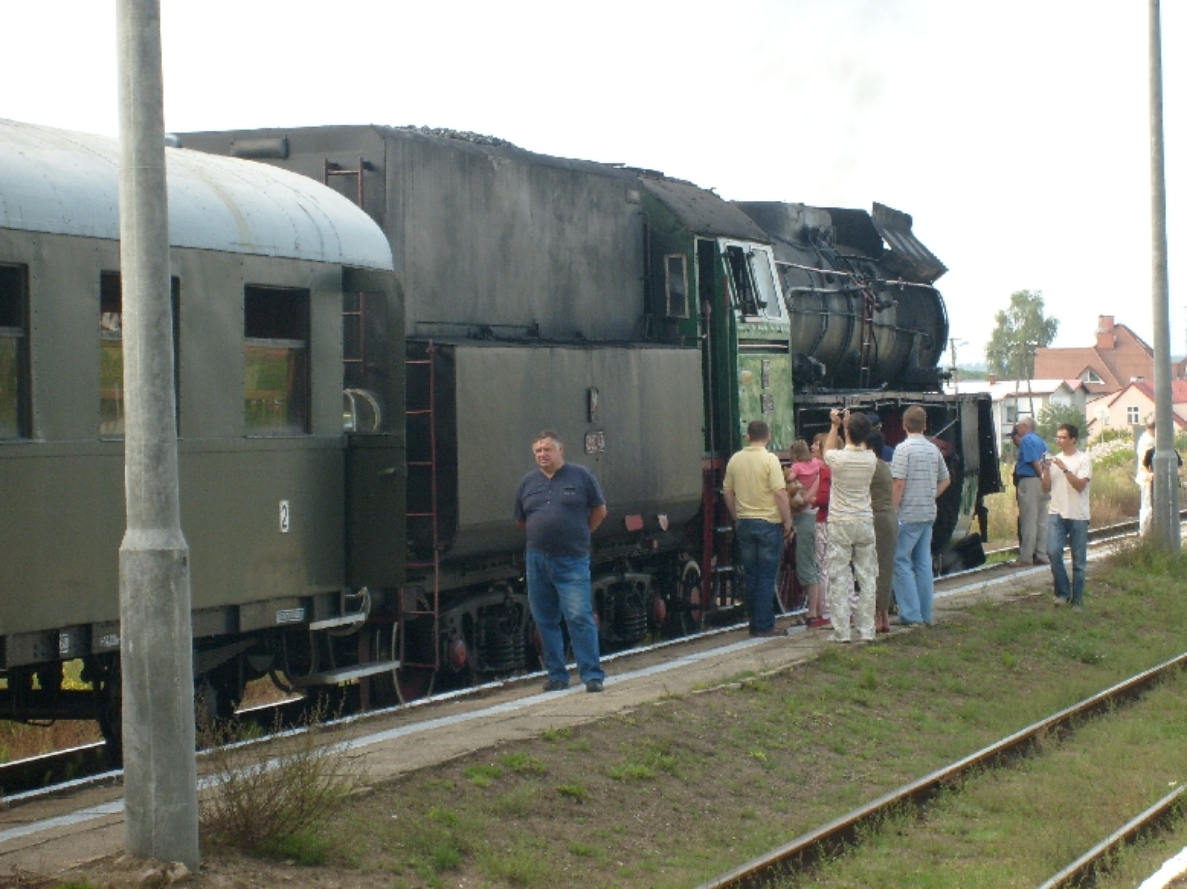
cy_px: 442
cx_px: 584
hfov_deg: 18.1
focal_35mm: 109
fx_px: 3737
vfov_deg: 13.6
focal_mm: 17.4
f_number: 4.9
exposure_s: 1/180
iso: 80
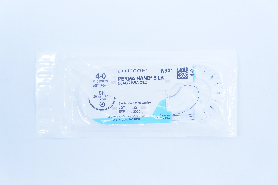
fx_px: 451
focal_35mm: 58
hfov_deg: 34.2
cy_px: 92
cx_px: 139
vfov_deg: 23.1
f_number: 5.6
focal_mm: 39
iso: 800
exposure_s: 1/125
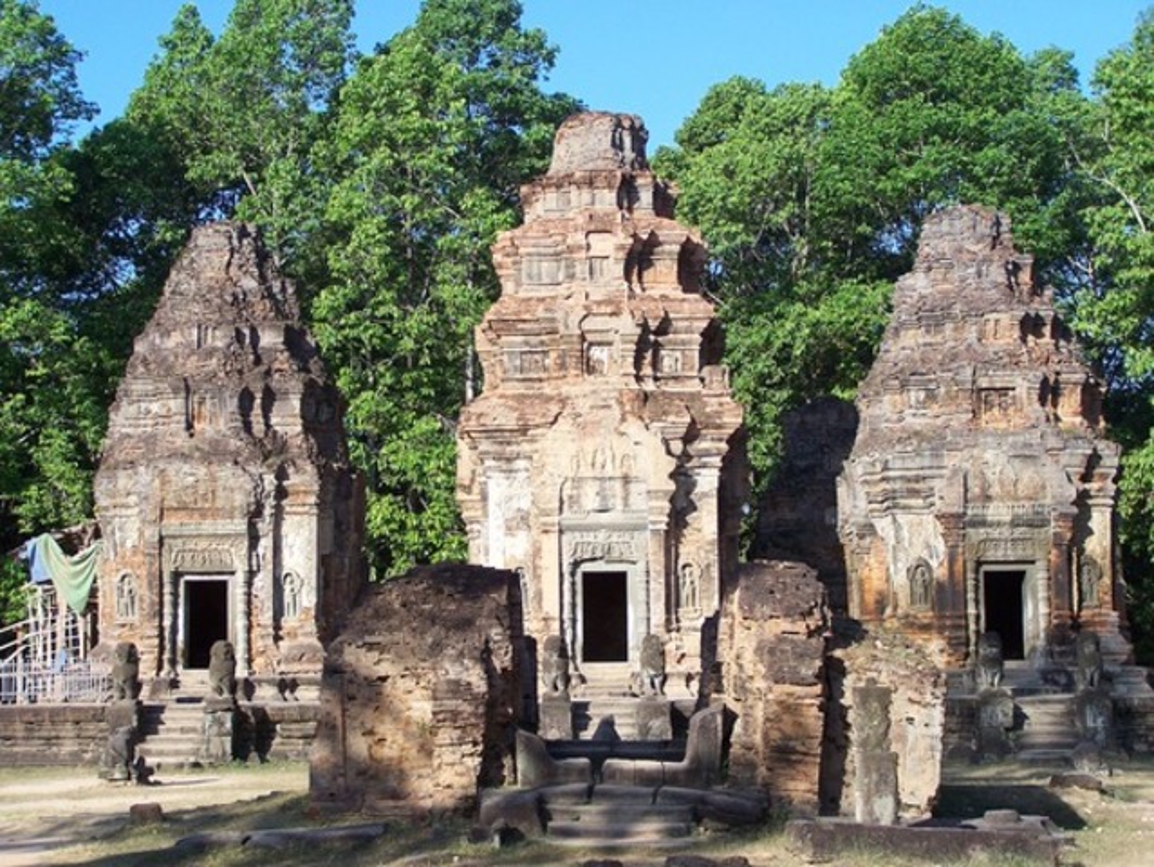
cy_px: 434
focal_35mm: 64
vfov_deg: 23.0
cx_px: 577
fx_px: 2135
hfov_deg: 30.2
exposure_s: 1/750
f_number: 3.2
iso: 80
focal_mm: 10.7
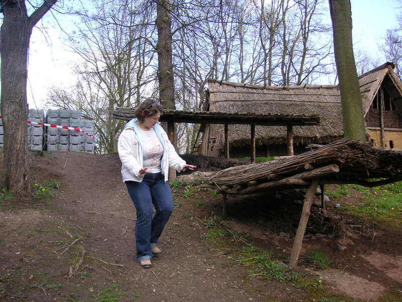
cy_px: 151
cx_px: 201
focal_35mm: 37
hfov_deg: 50.1
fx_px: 430
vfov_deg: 38.7
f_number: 2.8
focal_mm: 6.1
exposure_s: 1/180
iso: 50
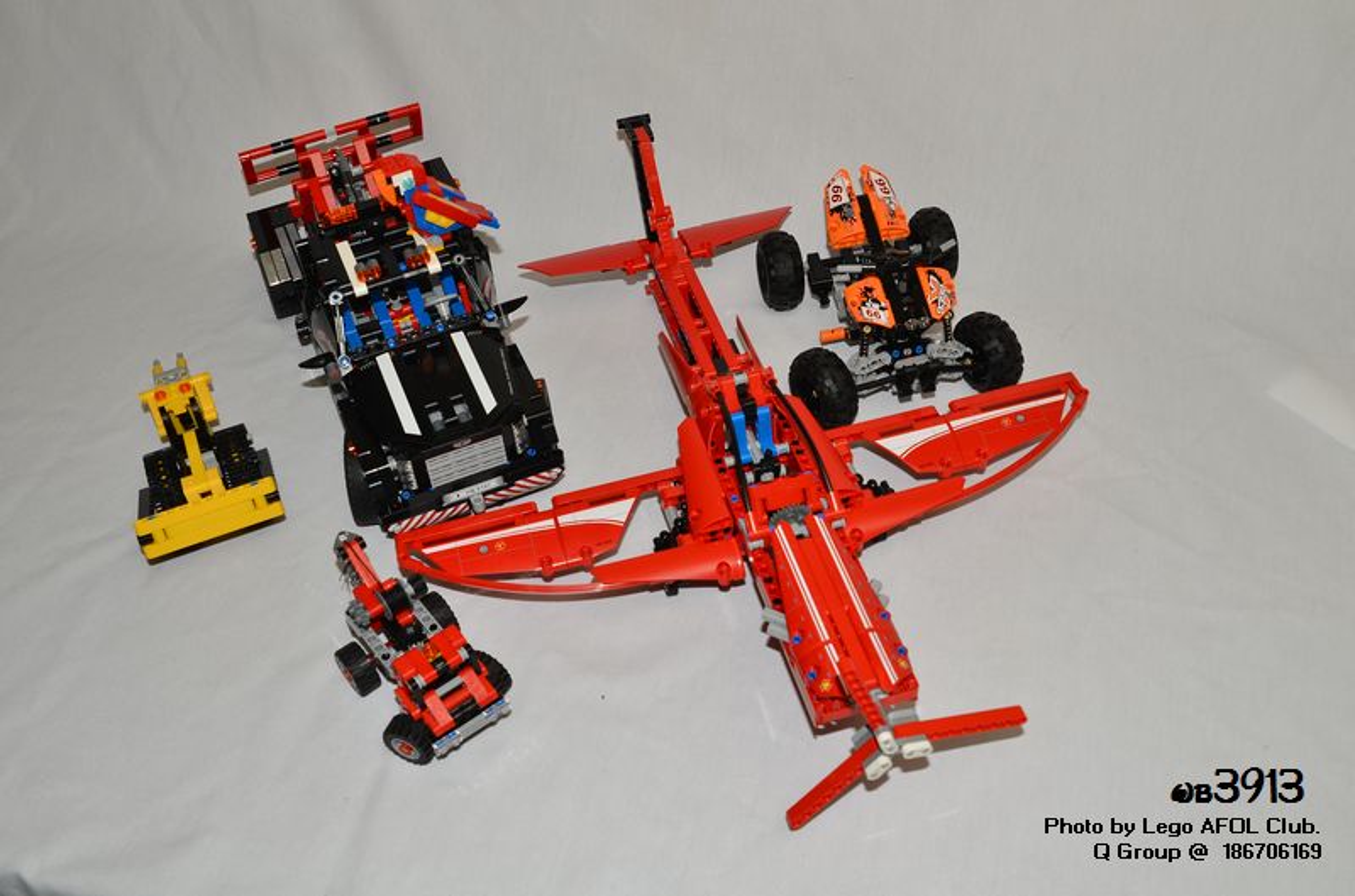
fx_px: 1352
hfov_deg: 53.2
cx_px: 678
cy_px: 448
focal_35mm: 36
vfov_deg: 36.7
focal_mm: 24
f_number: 7.1
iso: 100
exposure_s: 1/125
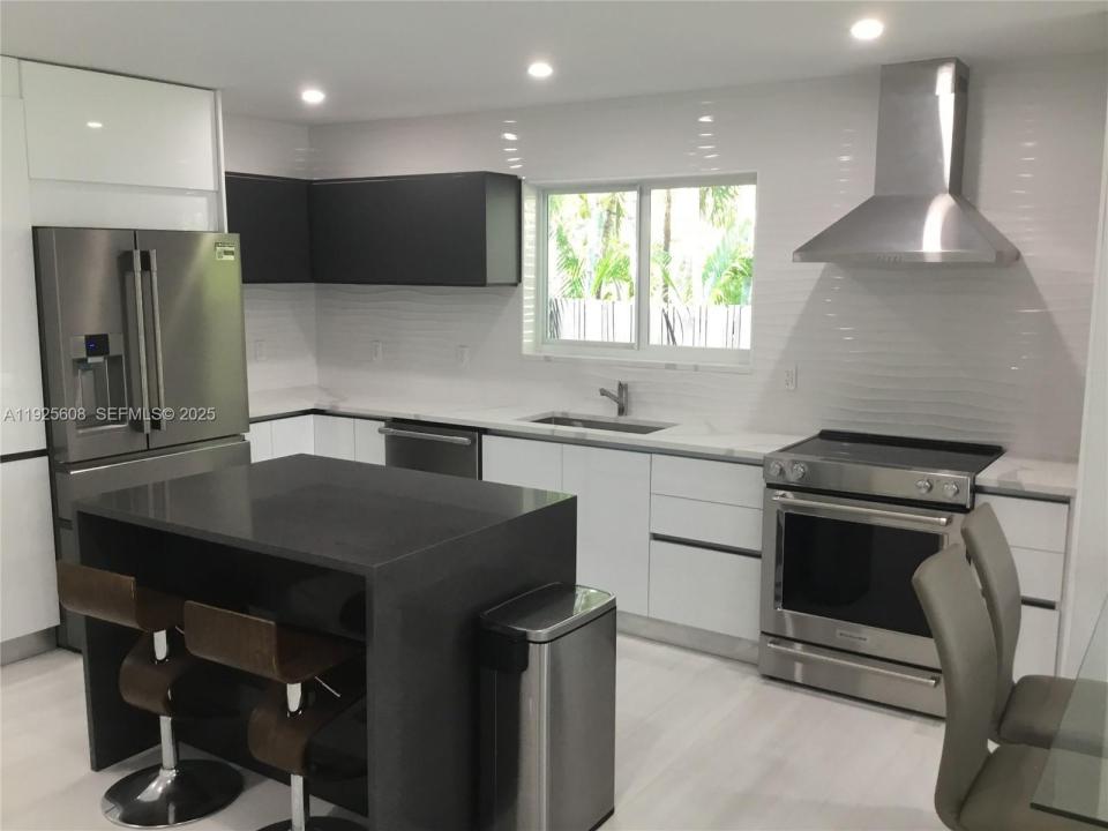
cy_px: 416
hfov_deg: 58.4
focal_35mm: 31
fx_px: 992
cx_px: 554
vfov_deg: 45.4
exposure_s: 1/30
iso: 64
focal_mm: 3.3
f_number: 2.4
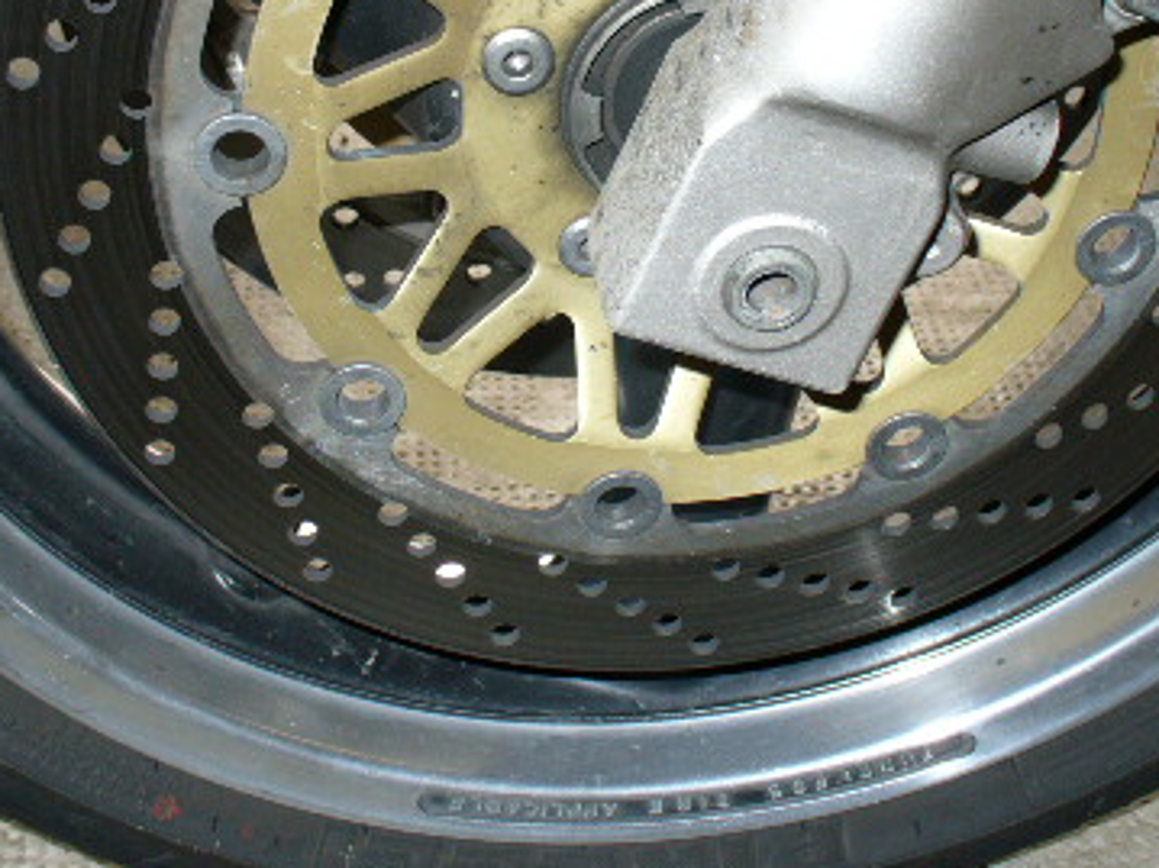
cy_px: 158
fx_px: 2209
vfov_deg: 21.9
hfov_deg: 29.4
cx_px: 613
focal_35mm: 66
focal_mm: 6.1
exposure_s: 1/30
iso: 100
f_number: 2.8
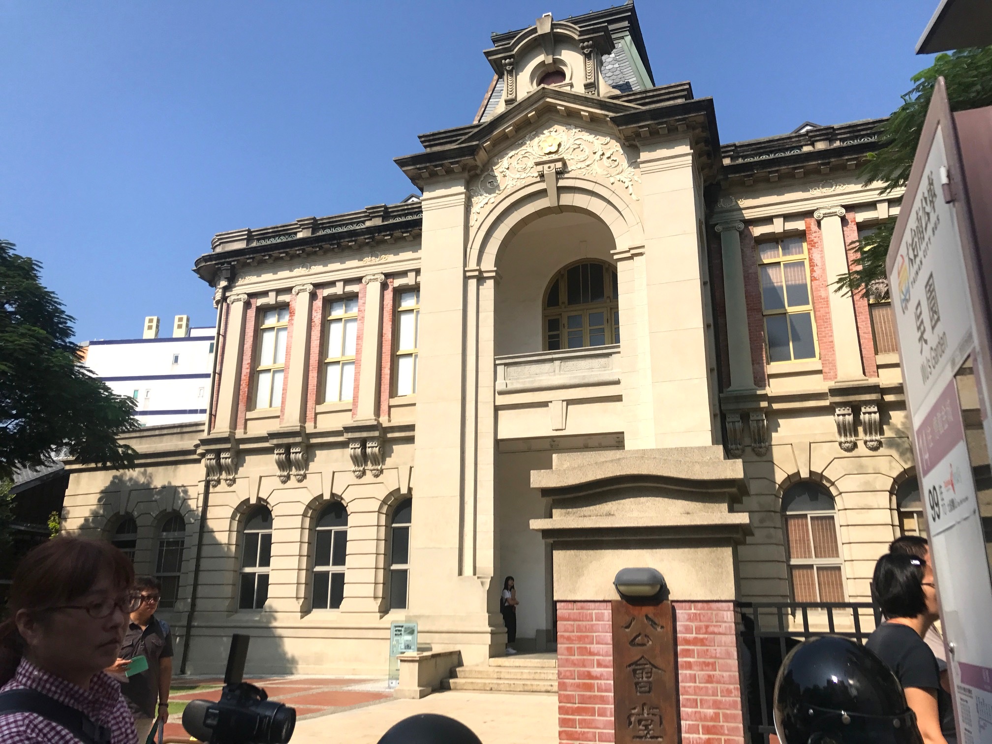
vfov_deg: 49.7
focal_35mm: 28
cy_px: 372
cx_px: 496
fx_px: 802
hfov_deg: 63.4
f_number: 1.8
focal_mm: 3.99
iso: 20
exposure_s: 1/3690
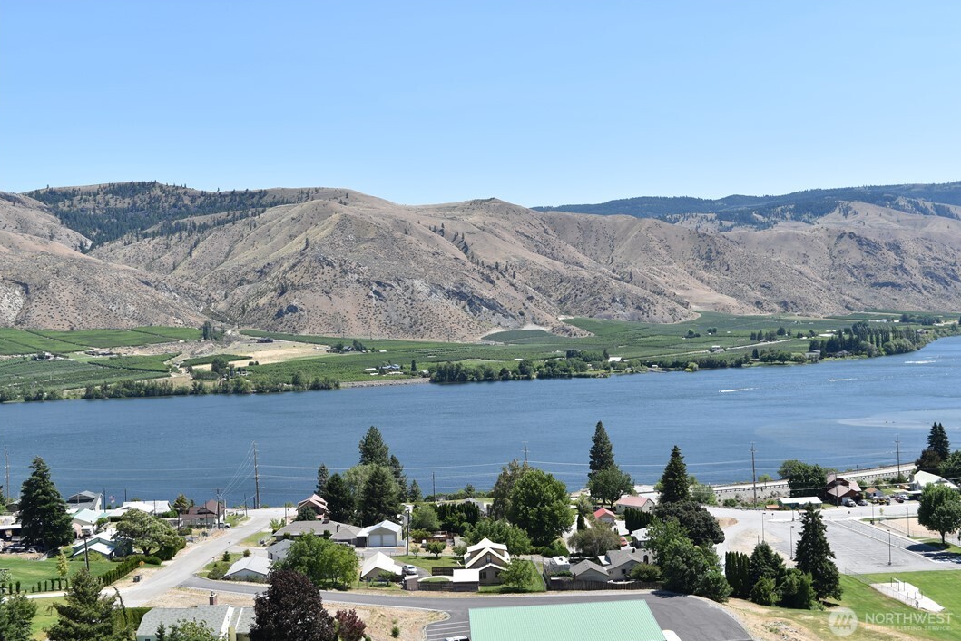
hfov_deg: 48.5
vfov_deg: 33.4
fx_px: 1068
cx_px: 485
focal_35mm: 40
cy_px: 319
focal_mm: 26
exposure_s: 1/250
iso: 100
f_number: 9
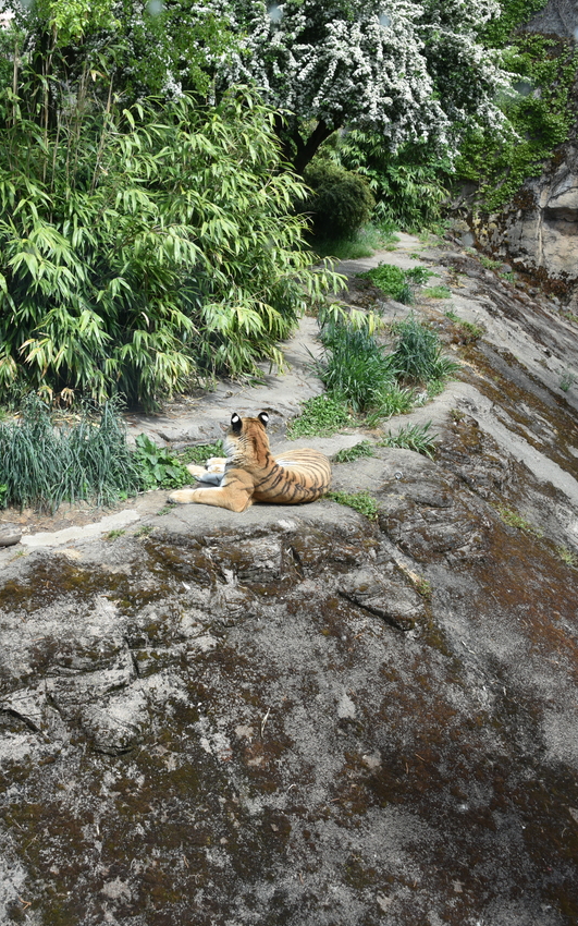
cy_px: 463
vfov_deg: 46.2
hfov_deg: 29.8
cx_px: 225
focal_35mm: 43
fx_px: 1084
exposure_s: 1/160
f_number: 7.1
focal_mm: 28
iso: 100
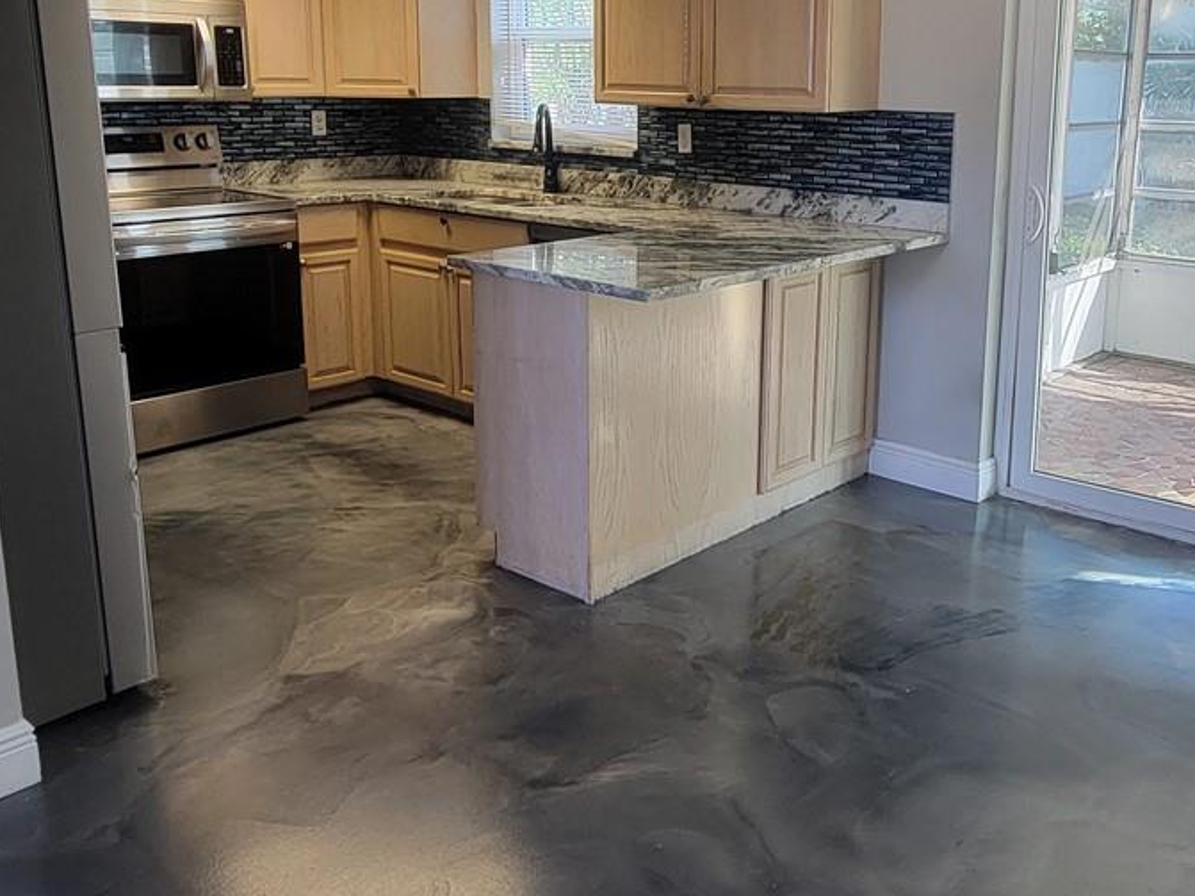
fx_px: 1070
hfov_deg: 57.7
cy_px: 297
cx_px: 736
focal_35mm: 31
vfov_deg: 44.8
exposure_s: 1/60
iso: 100
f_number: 2.2
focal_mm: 2.2
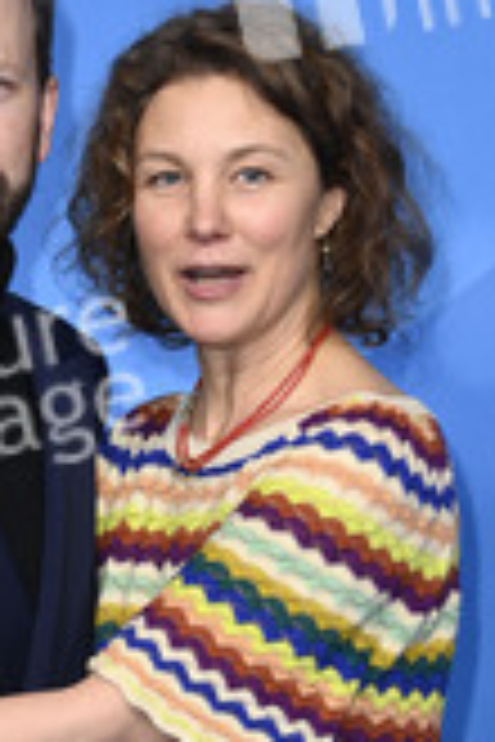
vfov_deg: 8.5
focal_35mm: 242
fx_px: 4991
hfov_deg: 5.7
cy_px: 630
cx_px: 45
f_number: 5.6
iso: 1000
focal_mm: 100
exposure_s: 1/250
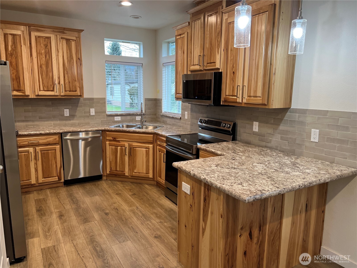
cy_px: 134
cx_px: 178
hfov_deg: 67.3
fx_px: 268
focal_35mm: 26
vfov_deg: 53.1
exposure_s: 1/120
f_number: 1.5
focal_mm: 5.7
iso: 125
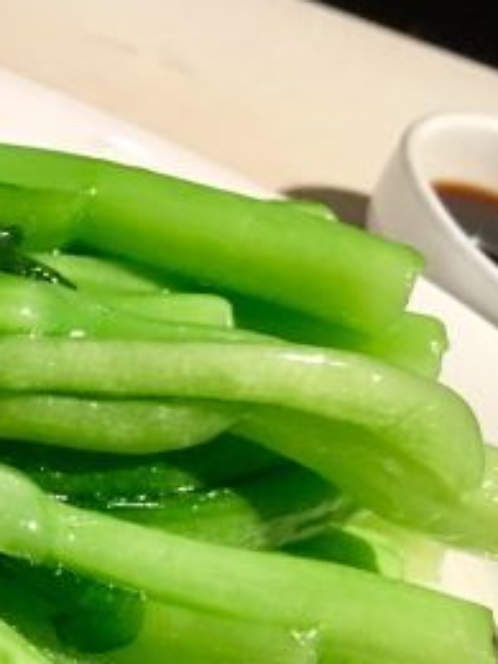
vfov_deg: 24.9
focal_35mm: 78
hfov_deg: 17.2
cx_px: -235
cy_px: 423
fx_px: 1496
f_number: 2.2
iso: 80
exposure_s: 1/10
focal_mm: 4.15
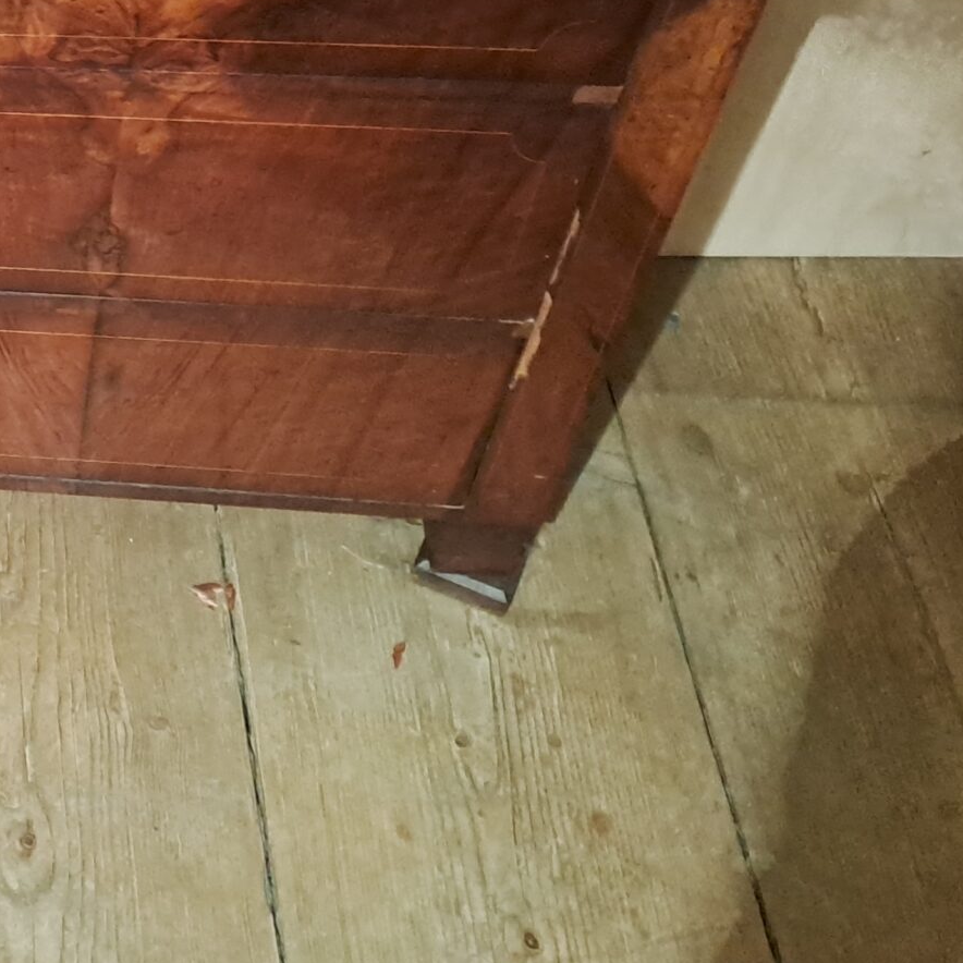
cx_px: -388
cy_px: 235
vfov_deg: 26.5
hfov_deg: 22.9
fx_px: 2014
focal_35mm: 64
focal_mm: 4.65
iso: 1250
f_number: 1.8
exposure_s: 1/10
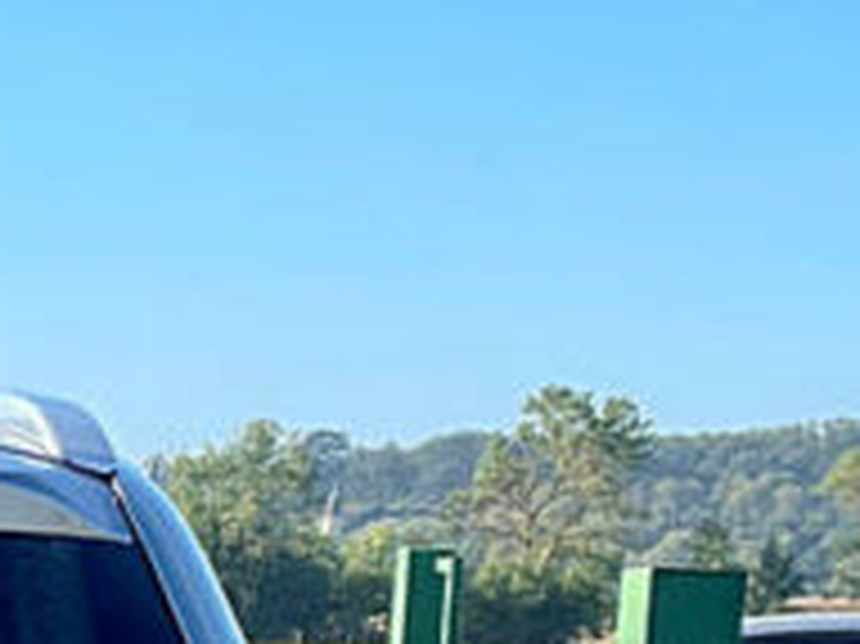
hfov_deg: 8.8
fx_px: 5413
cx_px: -603
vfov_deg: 6.6
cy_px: 1338
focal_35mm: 218
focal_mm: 6
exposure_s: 1/716
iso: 32
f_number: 2
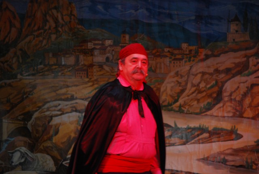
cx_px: 130
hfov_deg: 9.4
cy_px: 87
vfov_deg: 6.3
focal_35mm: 218
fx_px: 1567
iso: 800
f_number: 5.3
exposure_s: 1/40
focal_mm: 145
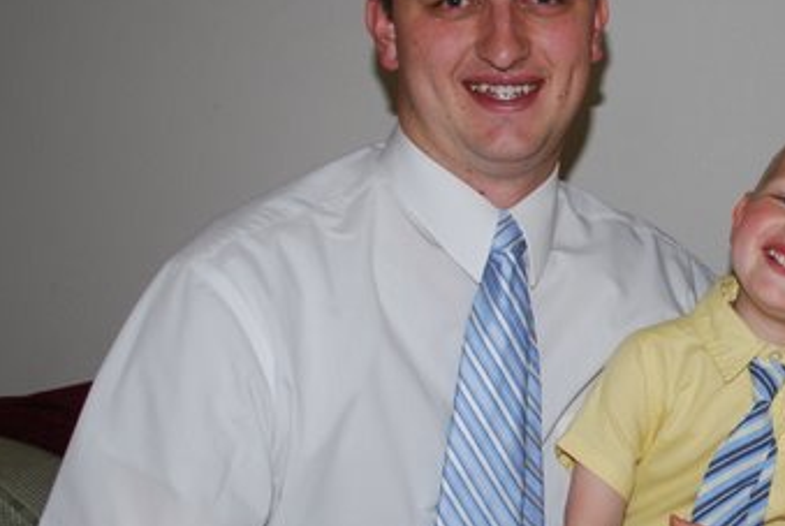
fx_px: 1485
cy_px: 261
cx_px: 695
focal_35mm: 68
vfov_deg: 20.1
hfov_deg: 28.6
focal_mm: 24
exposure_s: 1/60
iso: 200
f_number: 4.2
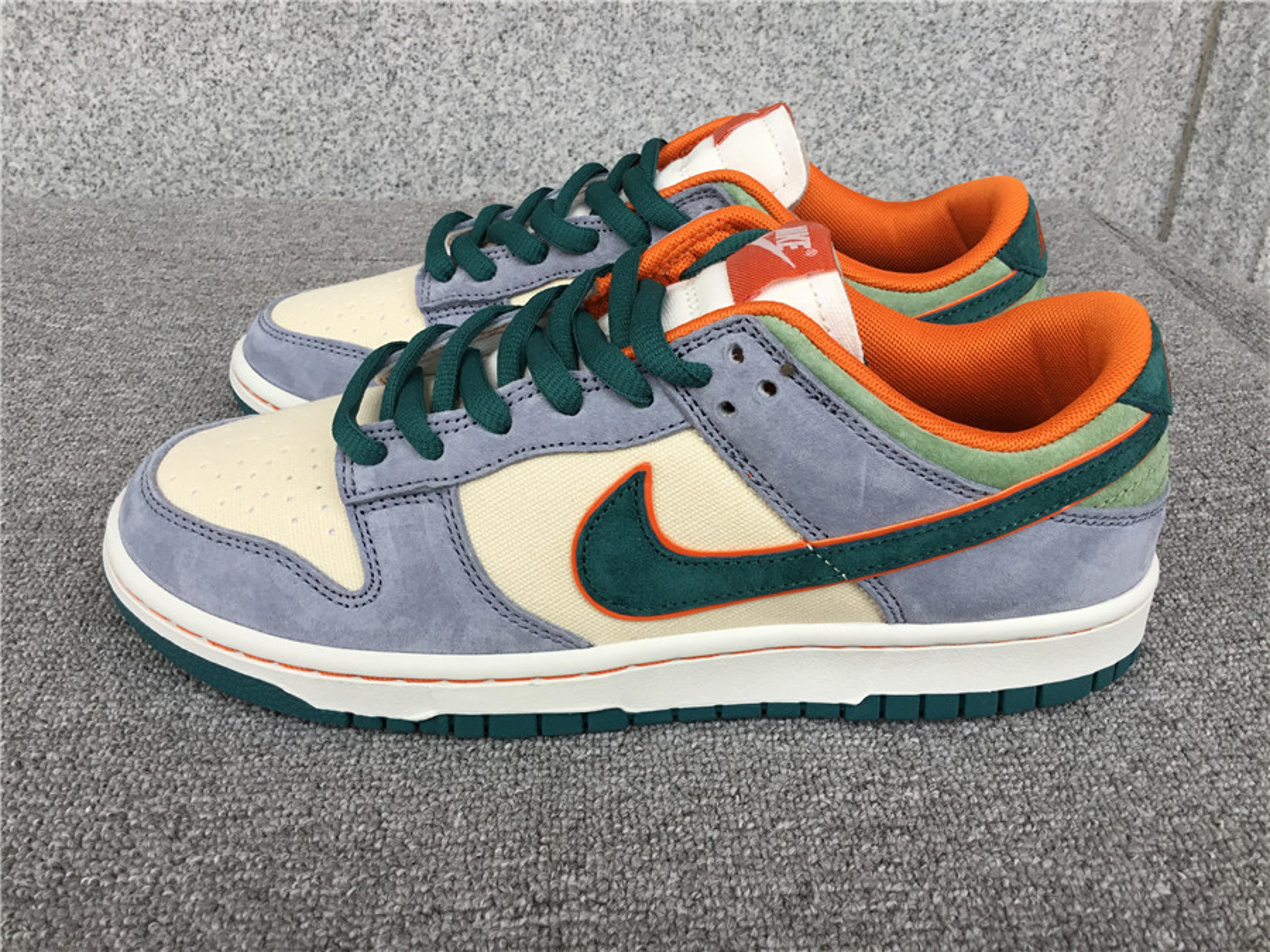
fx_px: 1137
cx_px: 635
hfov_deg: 58.4
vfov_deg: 45.4
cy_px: 476
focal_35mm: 31
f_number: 2.4
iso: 25
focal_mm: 3.3
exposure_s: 1/129
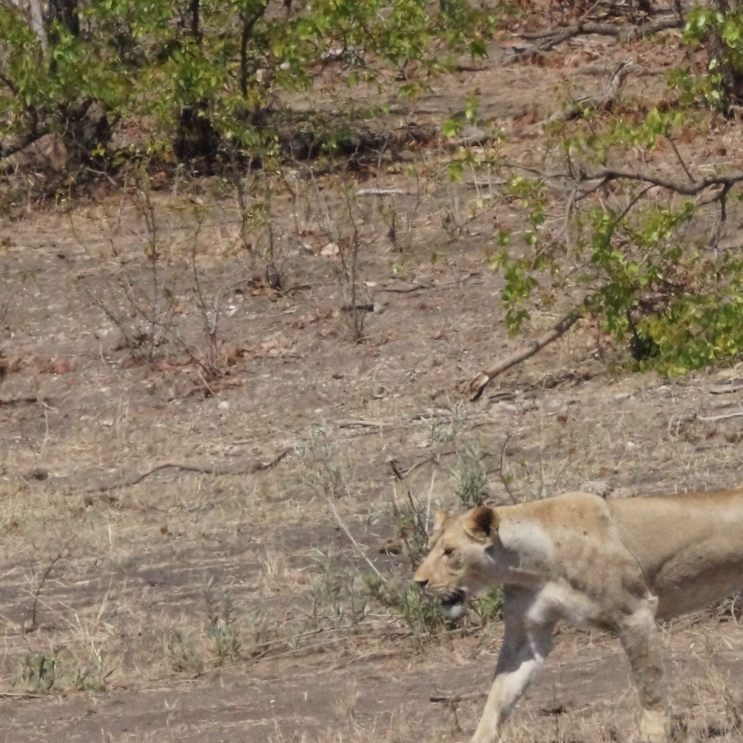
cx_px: 475
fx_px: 31763
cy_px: 632
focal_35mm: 1308
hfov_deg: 1.3
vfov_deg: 1.3
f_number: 20
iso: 3200
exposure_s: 1/1600
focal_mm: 400
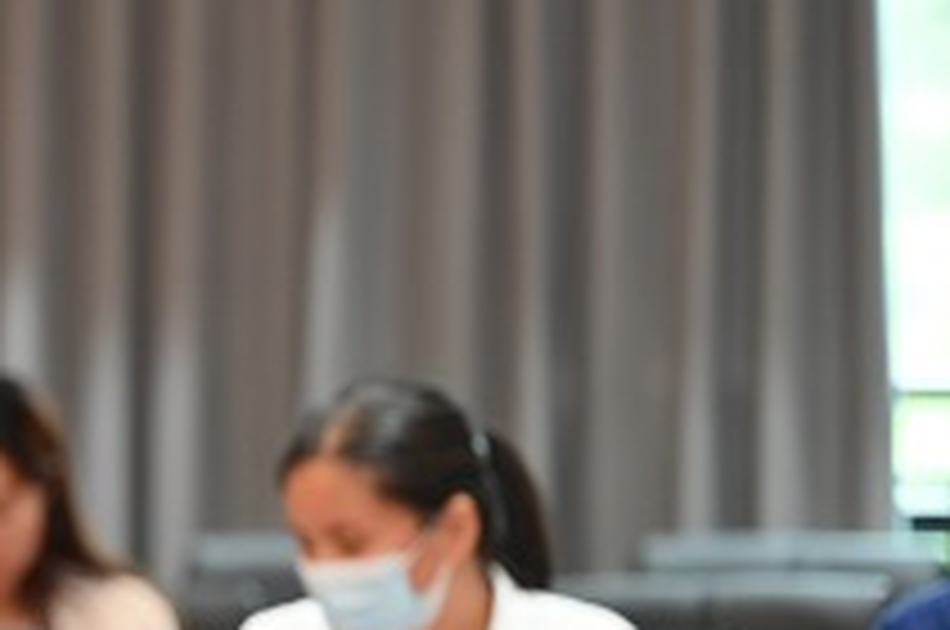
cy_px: 605
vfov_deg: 4.7
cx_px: -387
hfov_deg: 7.0
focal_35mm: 290
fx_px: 7641
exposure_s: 1/200
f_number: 2.8
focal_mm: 102
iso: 1250
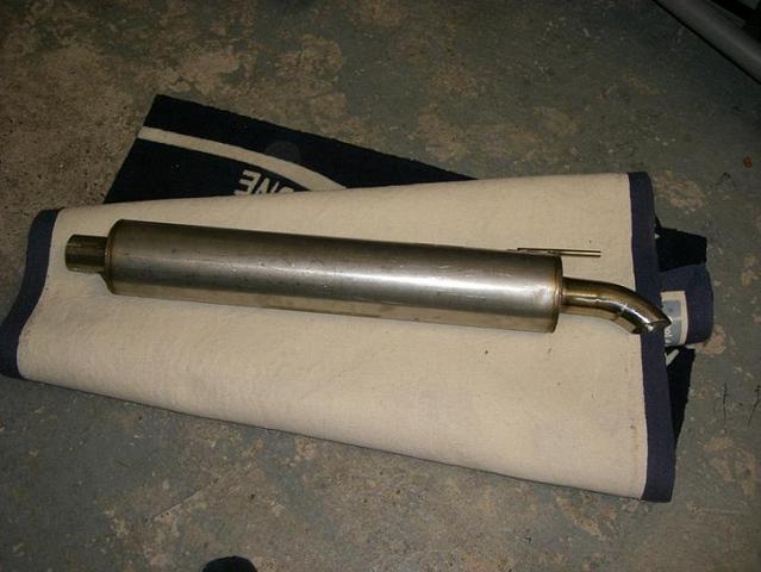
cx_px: 380
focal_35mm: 38
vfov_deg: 37.8
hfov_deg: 49.0
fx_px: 836
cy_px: 286
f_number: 2.7
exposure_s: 1/60
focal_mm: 6.2
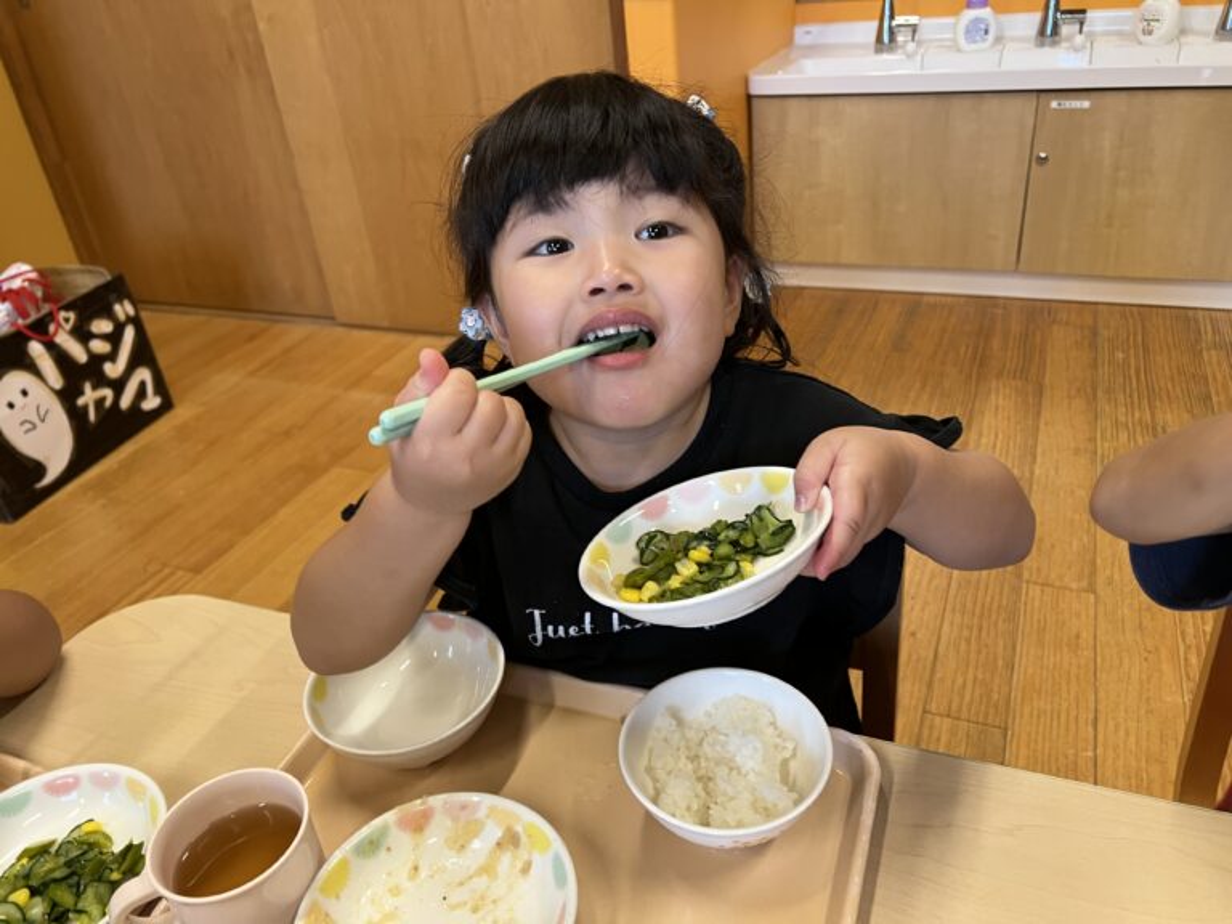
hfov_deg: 67.3
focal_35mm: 26
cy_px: 462
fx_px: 925
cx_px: 616
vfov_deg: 53.1
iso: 100
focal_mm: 5.7
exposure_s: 1/60
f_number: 1.5
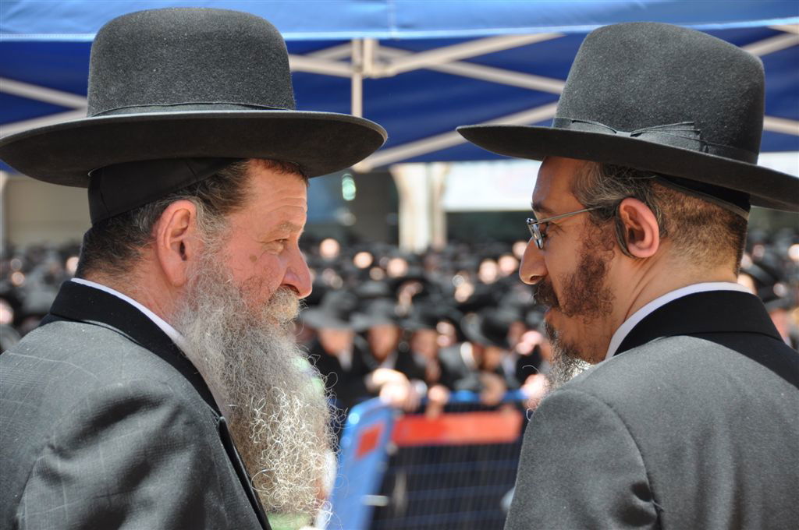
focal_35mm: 112
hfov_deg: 18.2
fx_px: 2494
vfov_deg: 12.1
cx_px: 400
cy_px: 265
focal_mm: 75
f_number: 7.1
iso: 200
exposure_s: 1/200
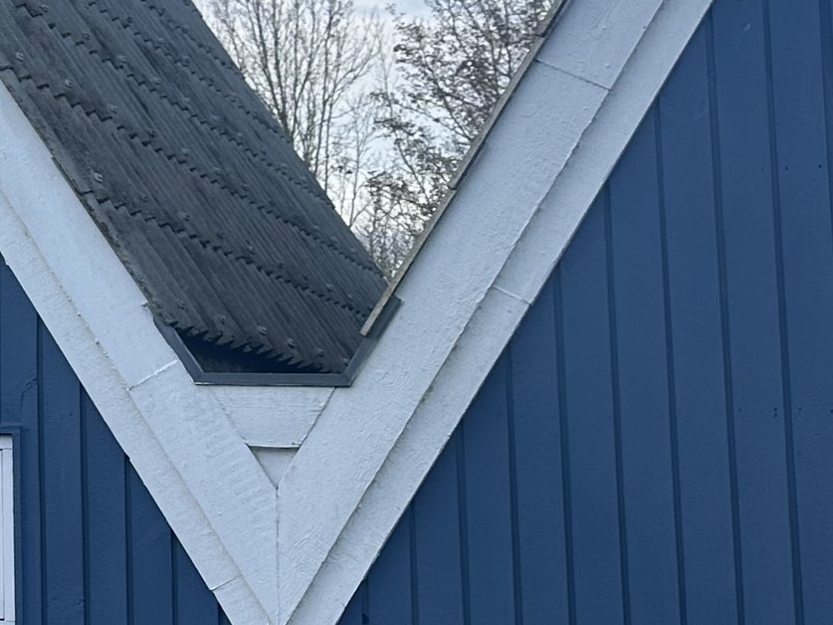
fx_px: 2070
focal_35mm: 86
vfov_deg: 17.1
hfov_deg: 18.9
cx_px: -545
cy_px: 201
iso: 80
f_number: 1.78
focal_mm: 6.86
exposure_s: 1/1095
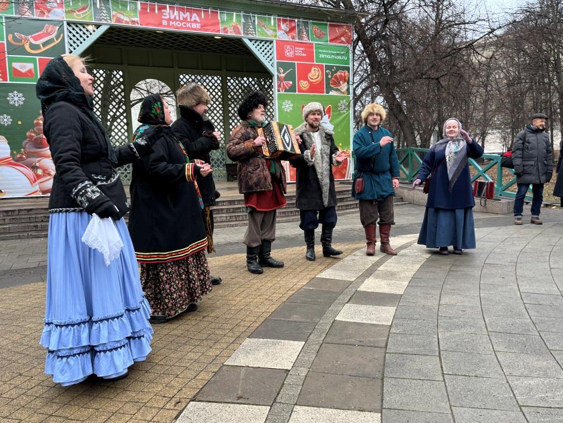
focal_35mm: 27
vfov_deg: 51.4
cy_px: 216
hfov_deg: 65.3
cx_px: 281
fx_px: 439
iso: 80
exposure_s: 1/100
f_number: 1.6
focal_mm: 5.1
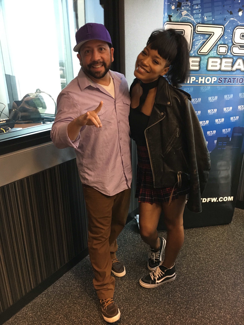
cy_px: 162
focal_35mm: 29
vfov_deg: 61.7
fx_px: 273
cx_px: 122
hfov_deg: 48.2
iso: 200
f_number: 2.2
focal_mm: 4.15
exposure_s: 1/24
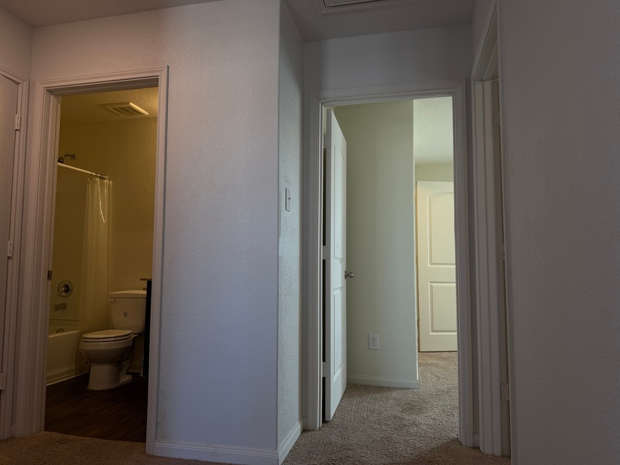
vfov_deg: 56.8
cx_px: 310
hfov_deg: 71.6
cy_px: 232
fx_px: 430
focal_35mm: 24
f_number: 1.78
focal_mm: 6.76
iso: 80
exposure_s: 1/120
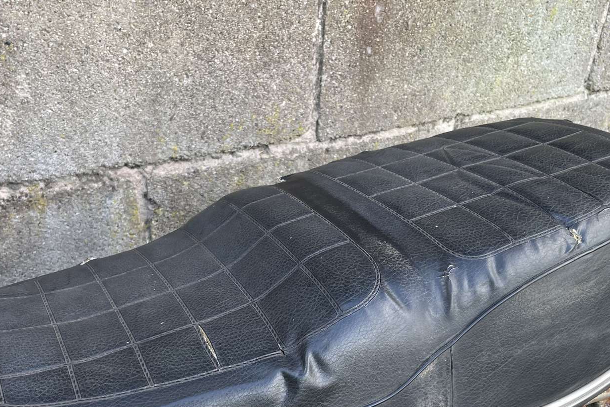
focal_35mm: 44
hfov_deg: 44.5
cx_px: 300
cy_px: 324
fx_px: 745
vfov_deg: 29.8
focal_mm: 4.2
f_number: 1.6
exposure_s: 1/121
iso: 40
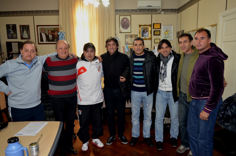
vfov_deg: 47.7
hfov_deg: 67.5
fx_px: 177
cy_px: 78
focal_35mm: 27
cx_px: 118
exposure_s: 1/60
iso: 800
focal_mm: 18
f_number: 3.5
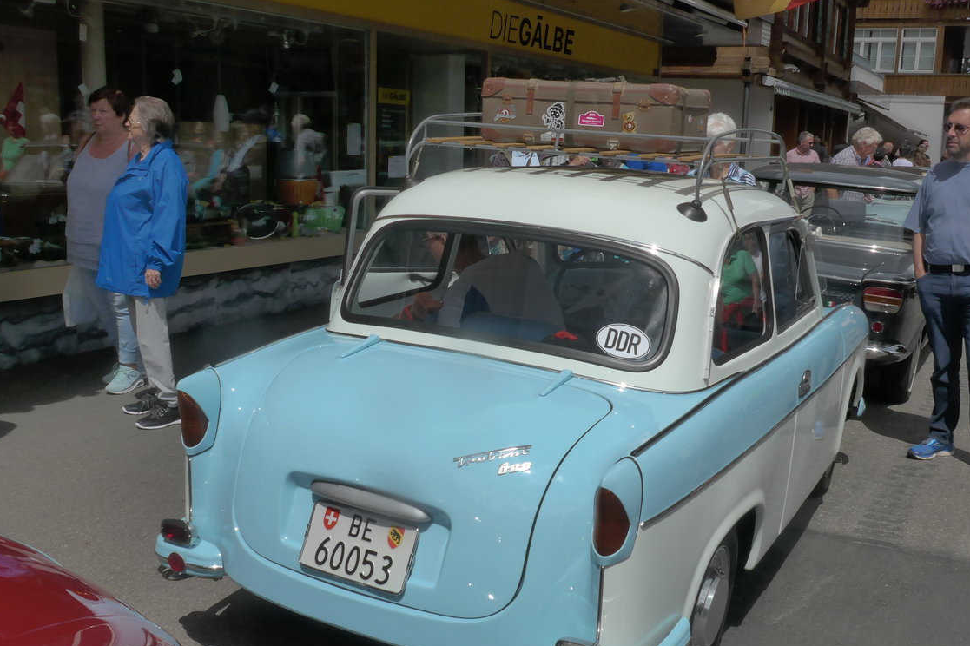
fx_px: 1024
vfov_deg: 35.0
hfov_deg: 50.7
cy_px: 354
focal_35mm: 38
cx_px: 516
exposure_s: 1/640
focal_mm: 7
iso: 160
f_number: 8
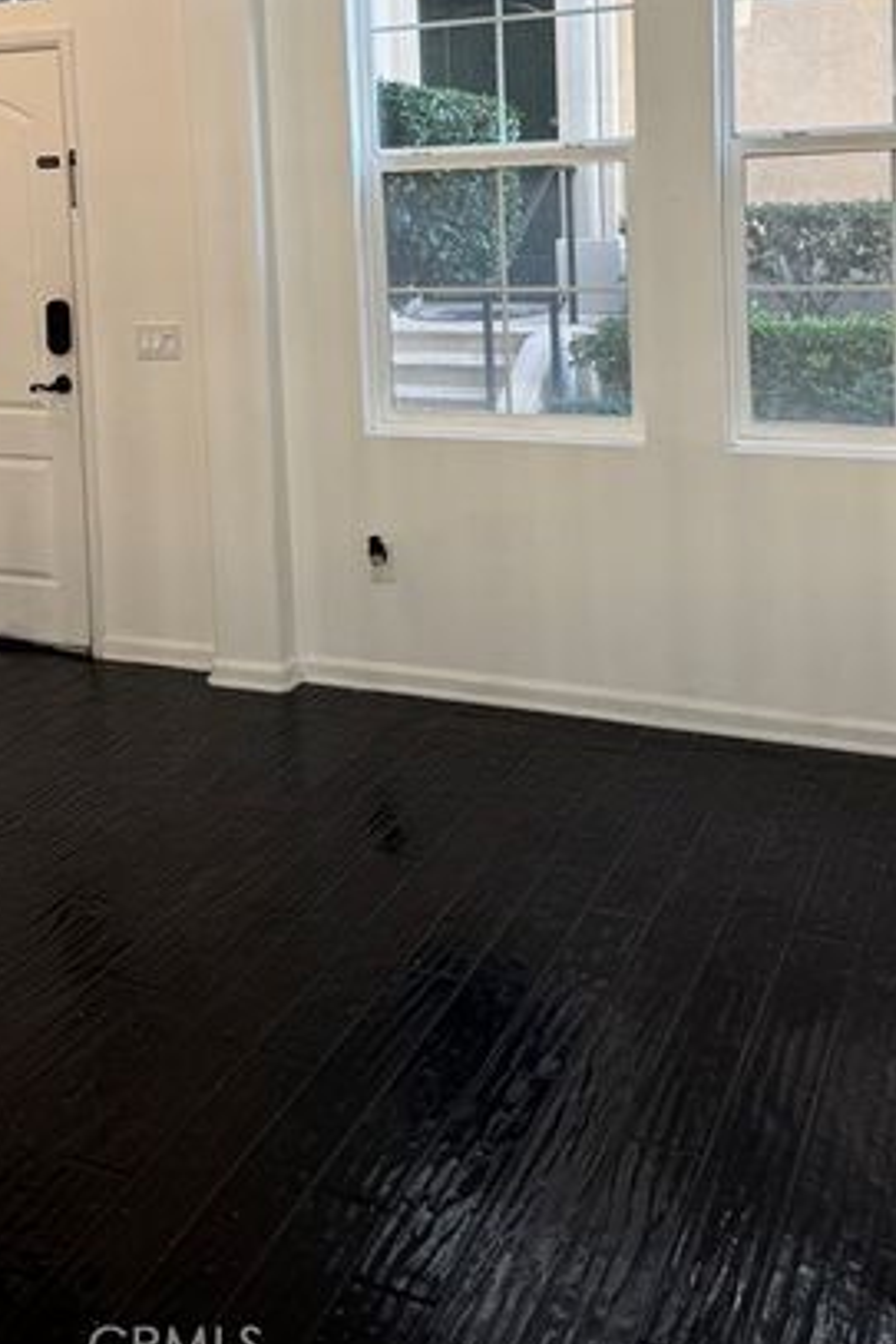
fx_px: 1529
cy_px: 273
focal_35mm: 41
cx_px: 350
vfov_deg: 45.1
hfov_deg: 32.5
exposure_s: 1/60
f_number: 1.78
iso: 125
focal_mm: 6.76
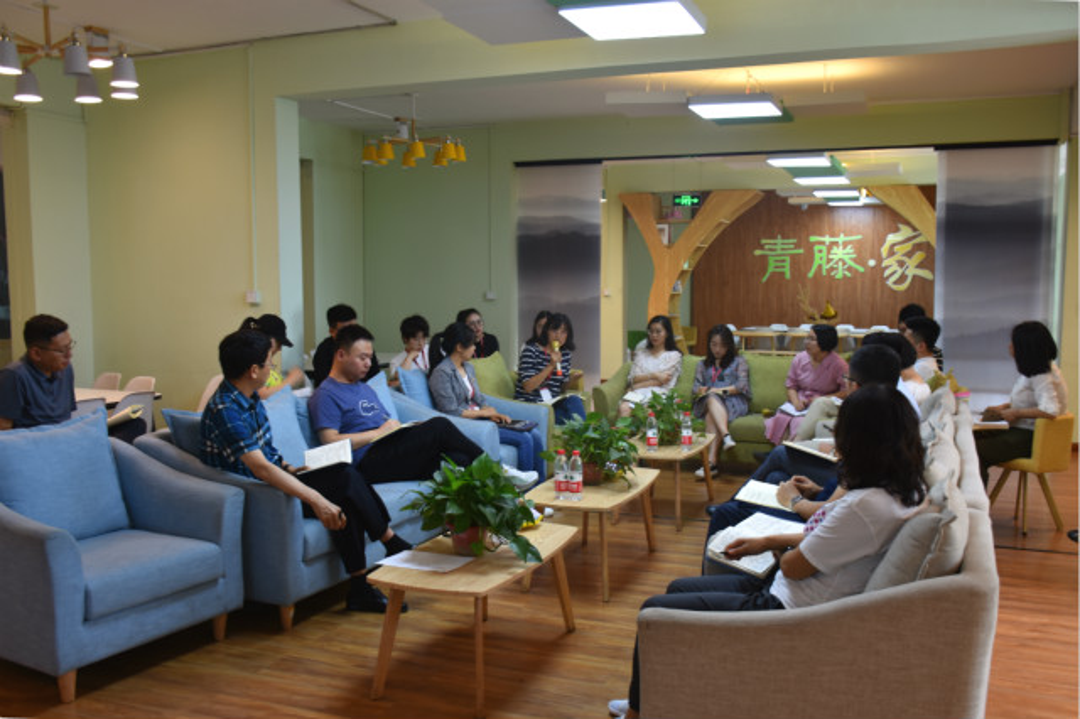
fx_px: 989
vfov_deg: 39.9
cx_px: 540
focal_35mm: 33
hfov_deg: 57.2
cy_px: 360
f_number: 3.5
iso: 160
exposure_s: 1/20
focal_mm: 22
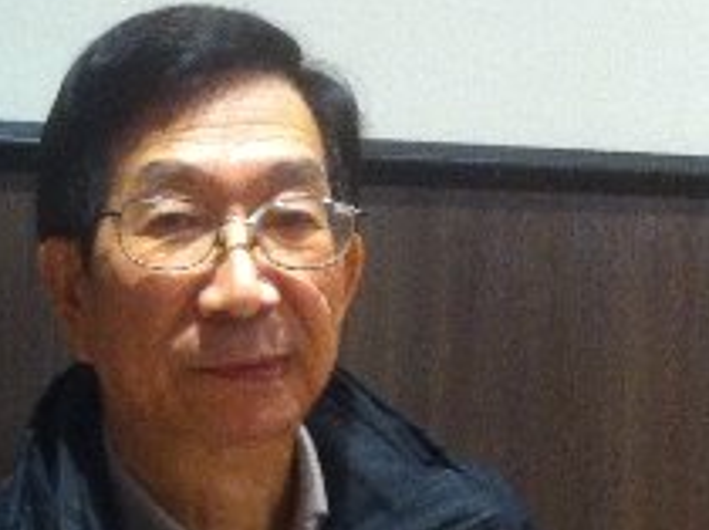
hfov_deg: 19.2
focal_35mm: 98
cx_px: -73
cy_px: 358
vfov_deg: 15.0
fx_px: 2005
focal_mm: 3.85
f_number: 2.8
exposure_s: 1/15
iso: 400
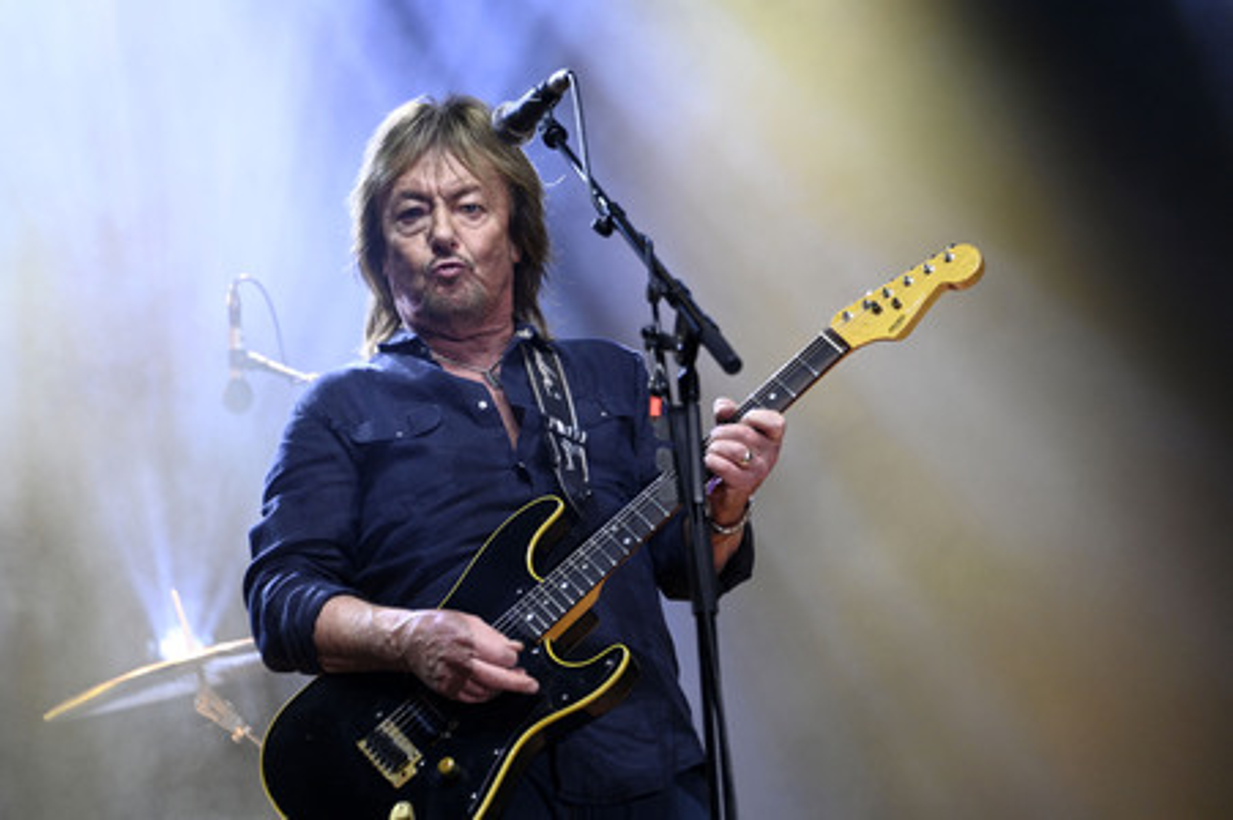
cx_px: 616
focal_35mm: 180
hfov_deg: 11.4
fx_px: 6160
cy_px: 410
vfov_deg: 7.6
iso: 2000
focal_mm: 180
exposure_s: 1/200
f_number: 5.6
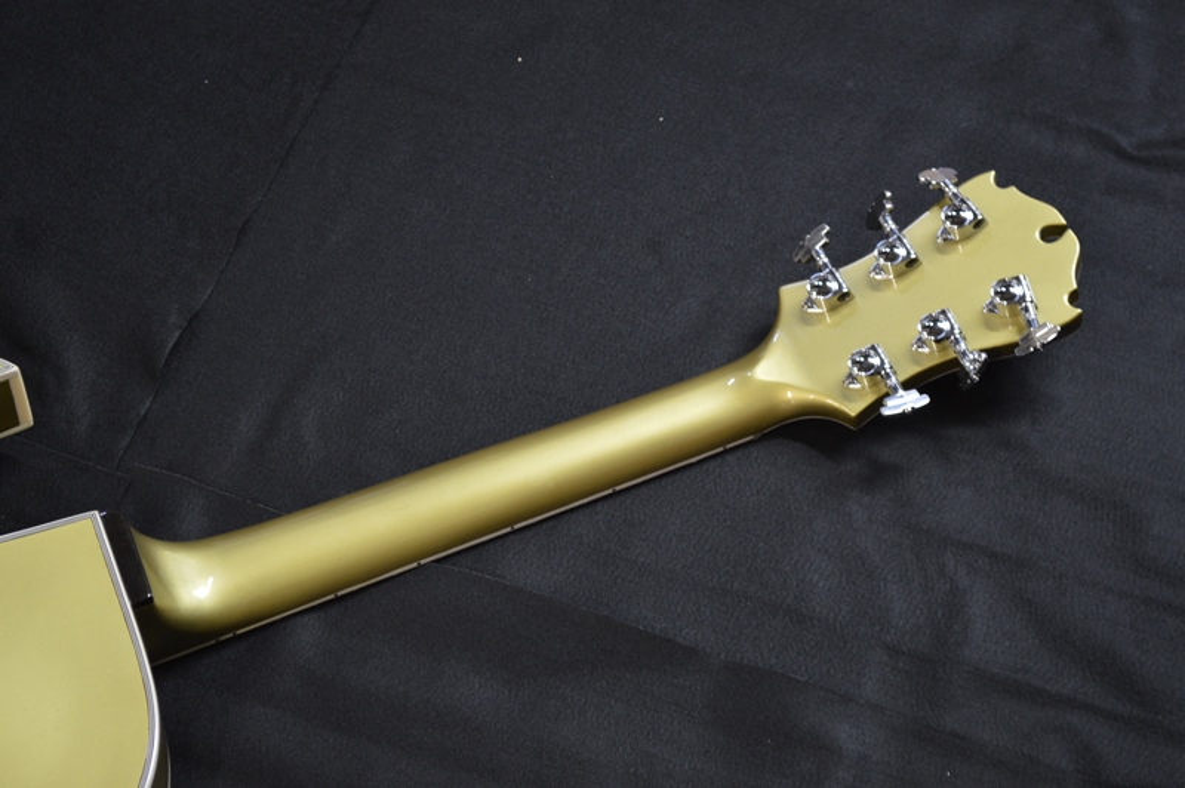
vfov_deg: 17.5
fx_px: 2565
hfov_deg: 26.0
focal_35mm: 78
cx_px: 592
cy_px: 394
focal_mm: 52
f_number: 5.6
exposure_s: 1/15
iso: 720
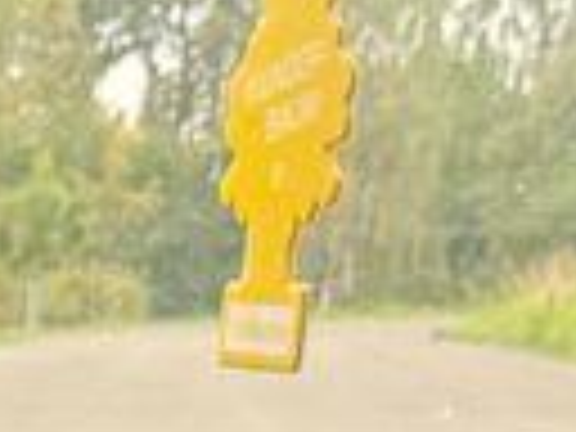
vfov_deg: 6.4
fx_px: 3195
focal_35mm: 192
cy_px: 1678
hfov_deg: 8.8
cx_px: -1030
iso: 160
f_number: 1.78
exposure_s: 1/121
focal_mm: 6.76
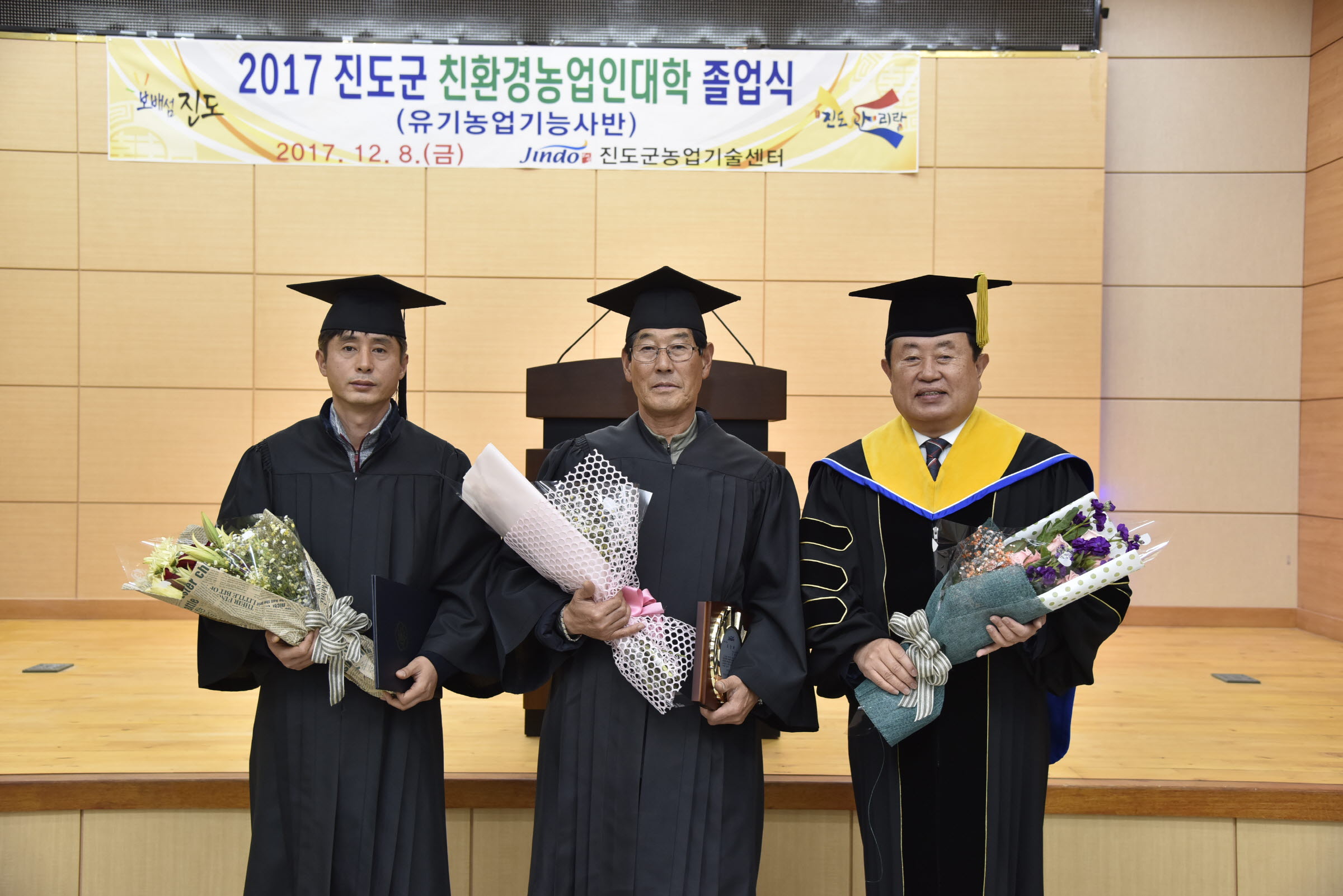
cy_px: 448
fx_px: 1418
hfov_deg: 50.7
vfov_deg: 35.1
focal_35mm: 38
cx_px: 672
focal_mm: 38
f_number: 4.5
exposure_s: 1/125
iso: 800
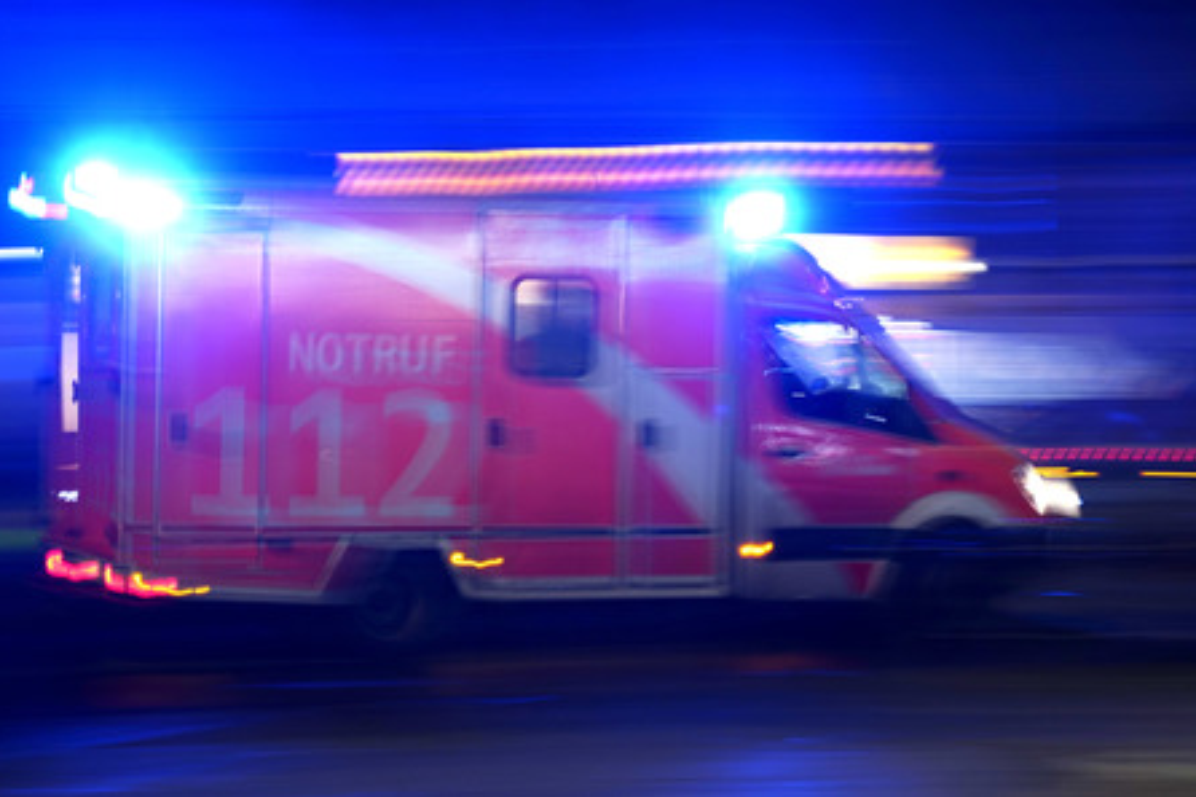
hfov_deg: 20.2
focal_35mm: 101
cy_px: 400
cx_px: 594
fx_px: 3354
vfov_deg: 13.5
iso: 640
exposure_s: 1/2.5
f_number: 8
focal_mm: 100
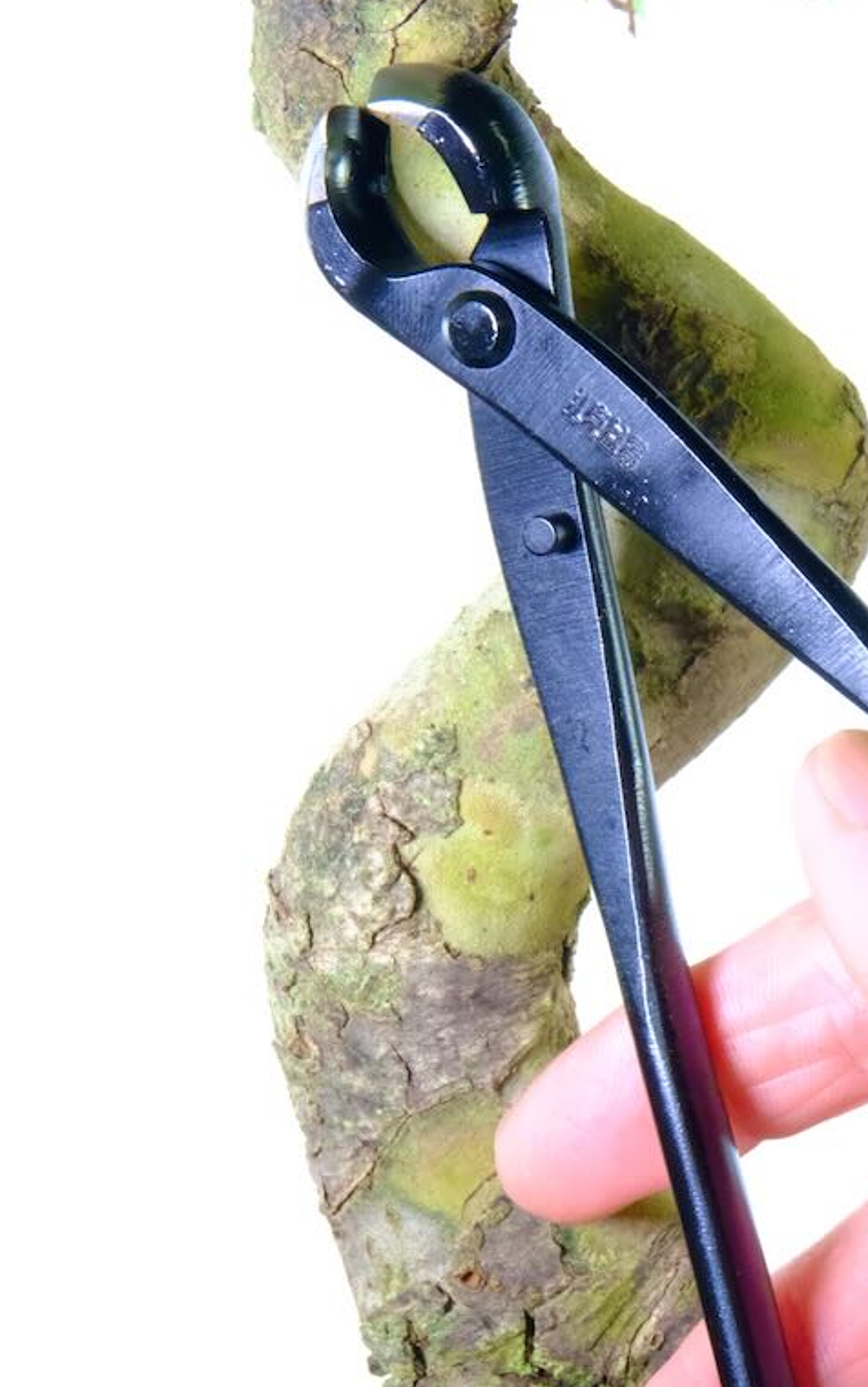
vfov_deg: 6.4
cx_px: 757
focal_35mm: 329
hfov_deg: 4.0
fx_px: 12445
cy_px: 855
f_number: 18
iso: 3200
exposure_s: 1/8
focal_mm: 128
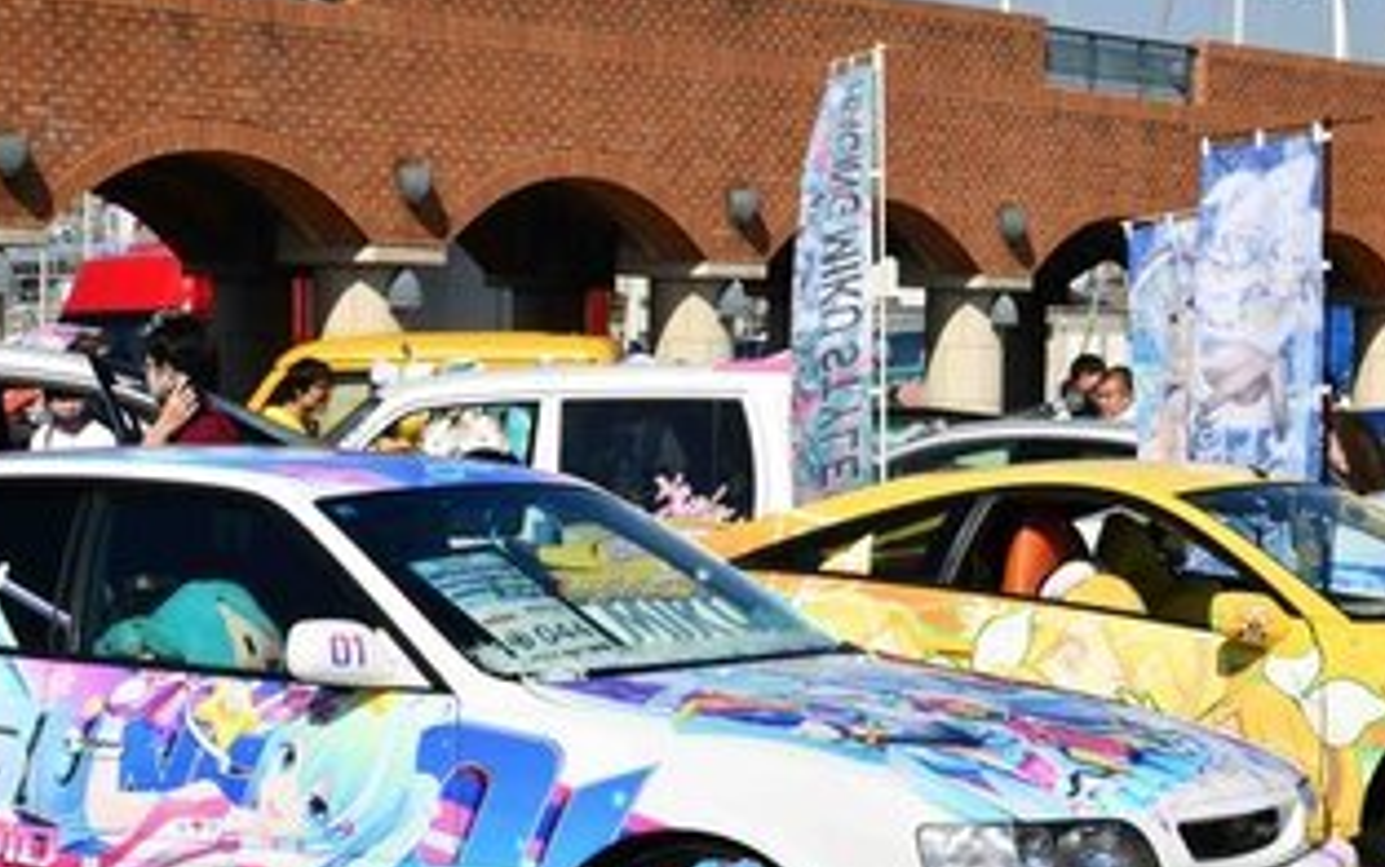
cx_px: 1049
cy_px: 438
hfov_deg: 16.3
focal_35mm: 127
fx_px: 4796
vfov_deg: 10.3
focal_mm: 65
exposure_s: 1/250
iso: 200
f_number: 22
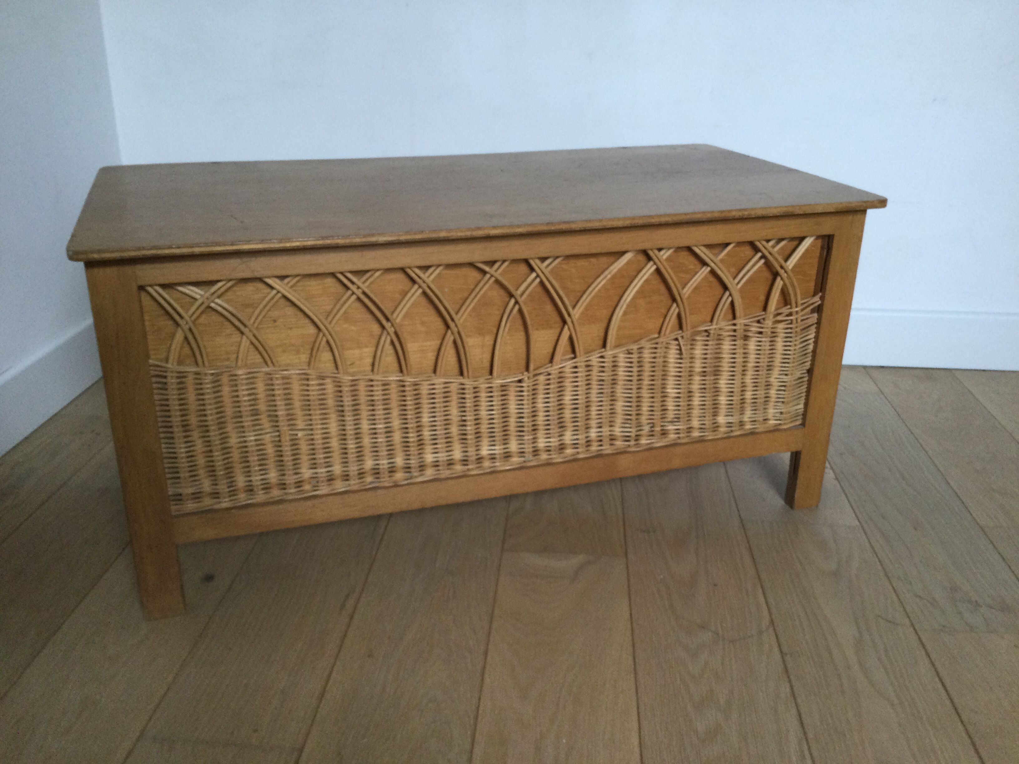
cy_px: 382
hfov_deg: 58.4
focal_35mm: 31
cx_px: 510
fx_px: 913
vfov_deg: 45.4
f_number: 2.4
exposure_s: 1/33
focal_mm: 3.3
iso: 100
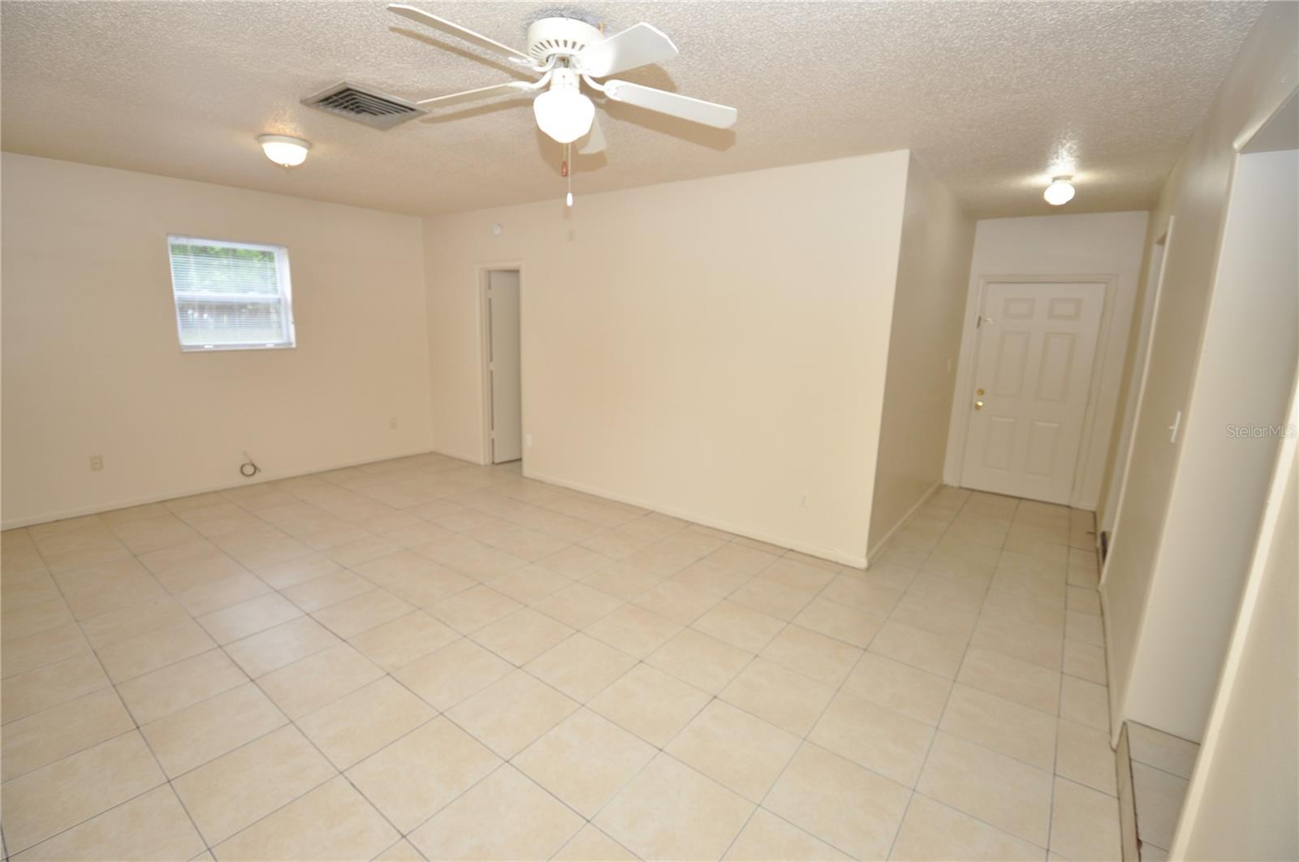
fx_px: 540
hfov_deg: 100.5
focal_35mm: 15
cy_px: 431
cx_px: 650
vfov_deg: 77.2
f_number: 4
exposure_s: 1/60
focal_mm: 10
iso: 400
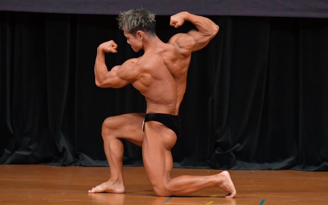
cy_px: 94
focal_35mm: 414
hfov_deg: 5.1
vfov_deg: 3.2
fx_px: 3700
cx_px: 183
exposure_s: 1/400
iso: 4000
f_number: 5.6
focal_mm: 230
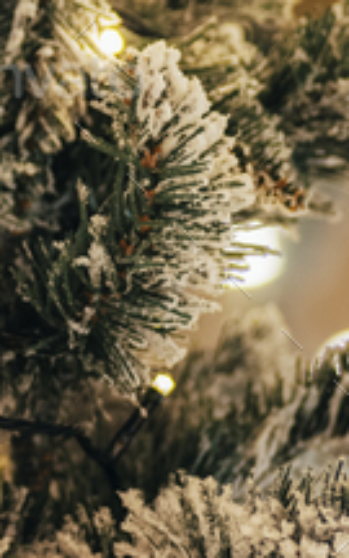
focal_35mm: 376
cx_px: -367
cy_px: 59
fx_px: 5722
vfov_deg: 5.6
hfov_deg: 3.5
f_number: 4
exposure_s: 1/50
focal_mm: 90
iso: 500
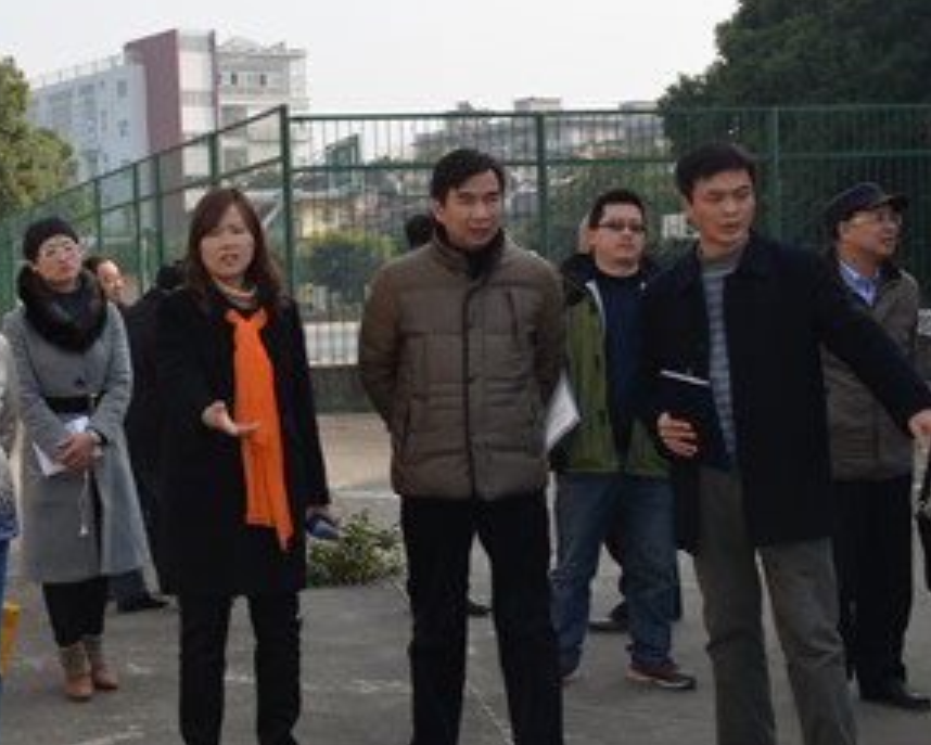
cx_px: 143
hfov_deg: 28.3
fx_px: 1792
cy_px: 407
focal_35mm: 65
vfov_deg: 23.5
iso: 100
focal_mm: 22
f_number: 6.3
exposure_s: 1/200
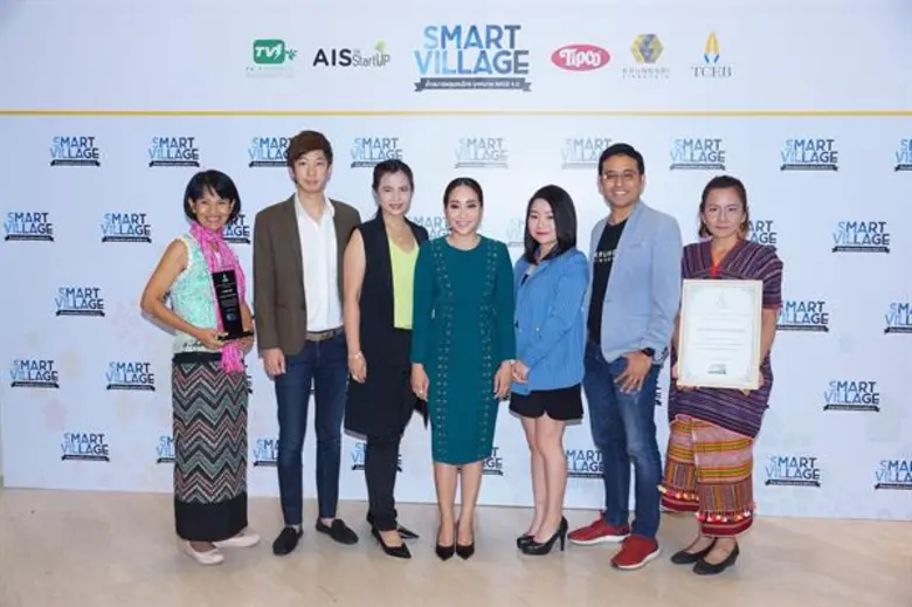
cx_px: 456
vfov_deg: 36.8
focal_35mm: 36
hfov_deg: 53.2
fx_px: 911
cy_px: 304
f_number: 4
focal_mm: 24
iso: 640
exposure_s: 1/100
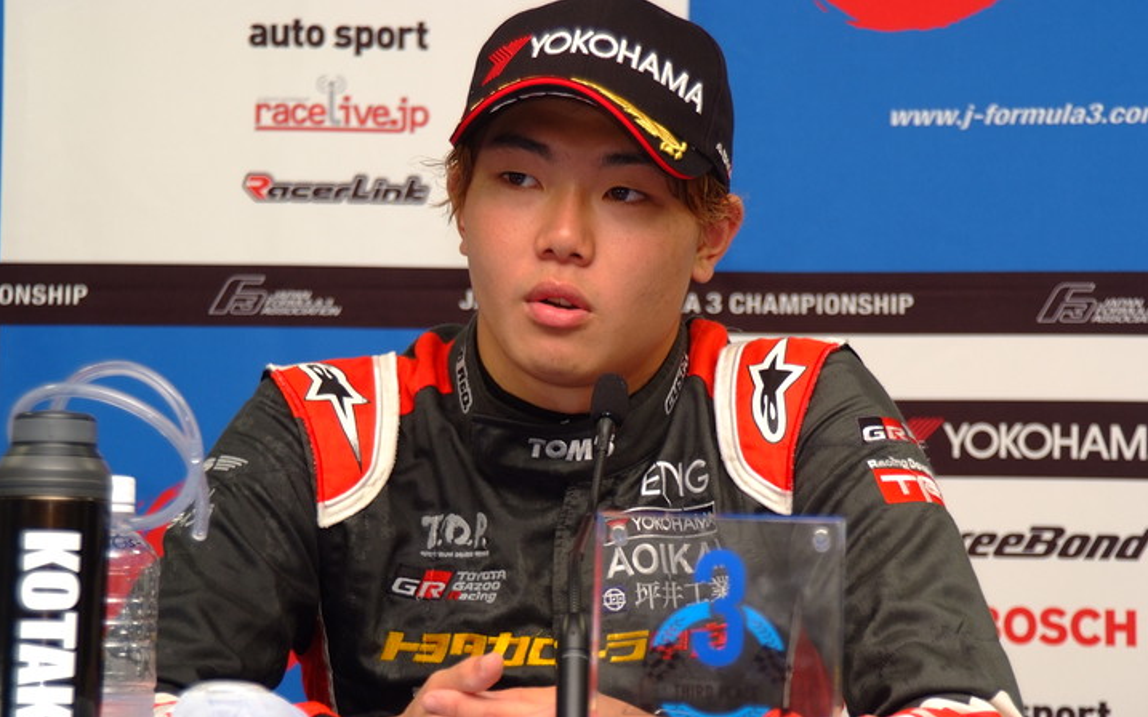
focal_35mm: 172
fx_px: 5381
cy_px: 358
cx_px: 573
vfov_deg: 7.6
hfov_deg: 12.2
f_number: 5.6
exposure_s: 1/125
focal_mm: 112
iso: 400
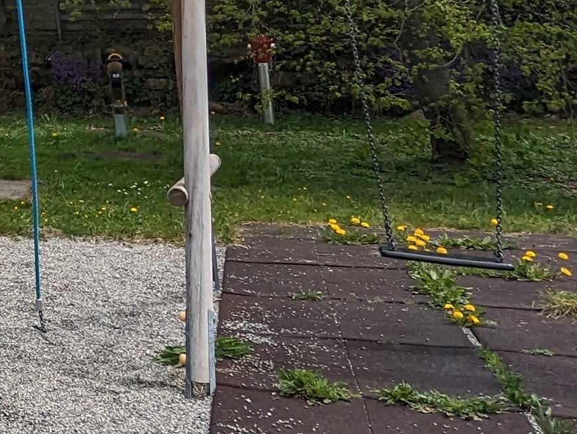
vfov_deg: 18.1
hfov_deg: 19.9
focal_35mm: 76
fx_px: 1269
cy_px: -138
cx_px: -417
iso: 50
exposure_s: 1/2703
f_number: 2.2
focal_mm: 2.35
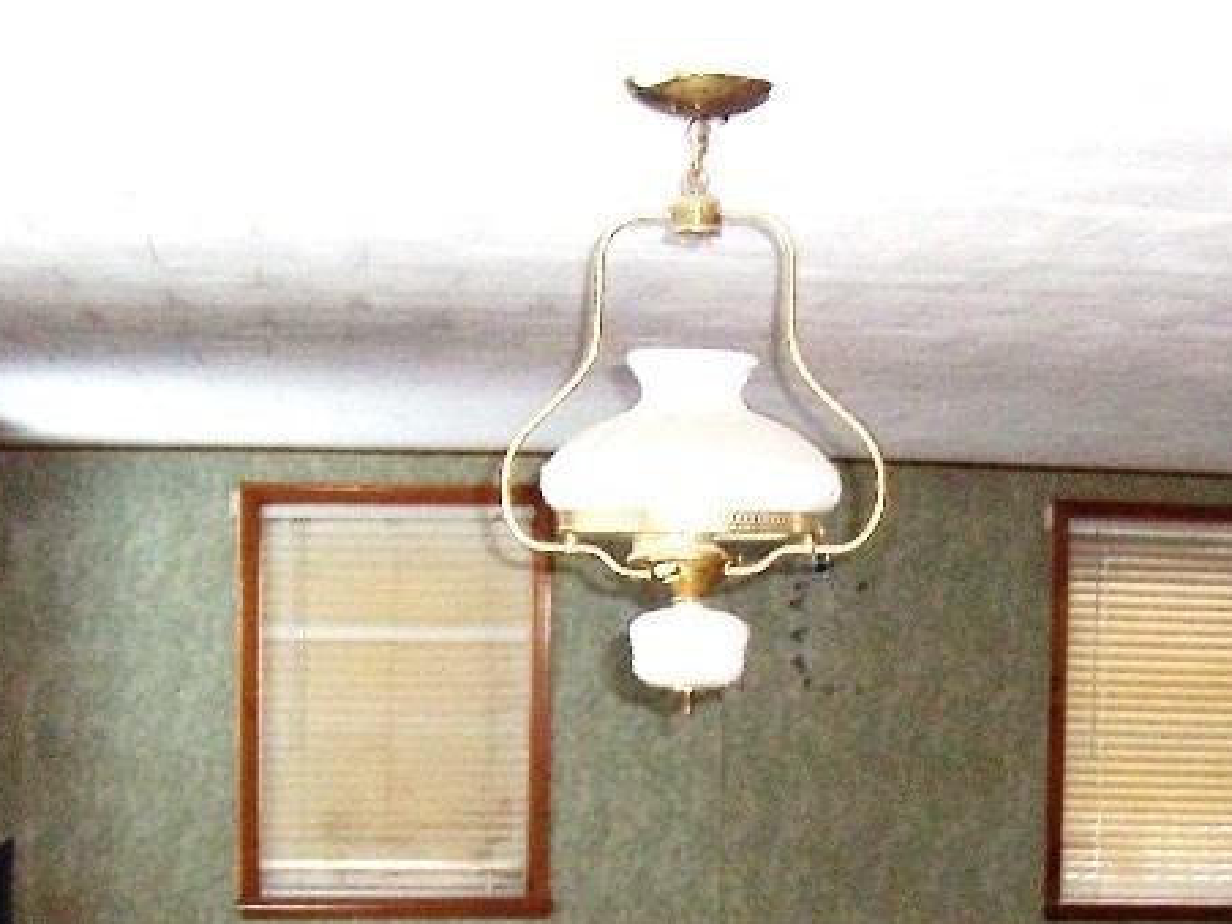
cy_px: 867
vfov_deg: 18.7
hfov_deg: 25.3
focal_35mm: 77
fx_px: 2740
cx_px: 681
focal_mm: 5.6
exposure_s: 1/60
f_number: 2.7
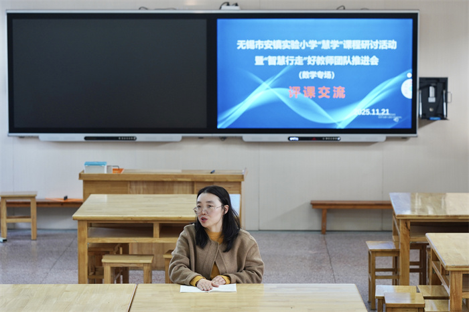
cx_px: 234
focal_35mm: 109
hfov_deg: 18.8
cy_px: 156
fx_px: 1419
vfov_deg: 12.6
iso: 800
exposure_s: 1/100
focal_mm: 109
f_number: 4
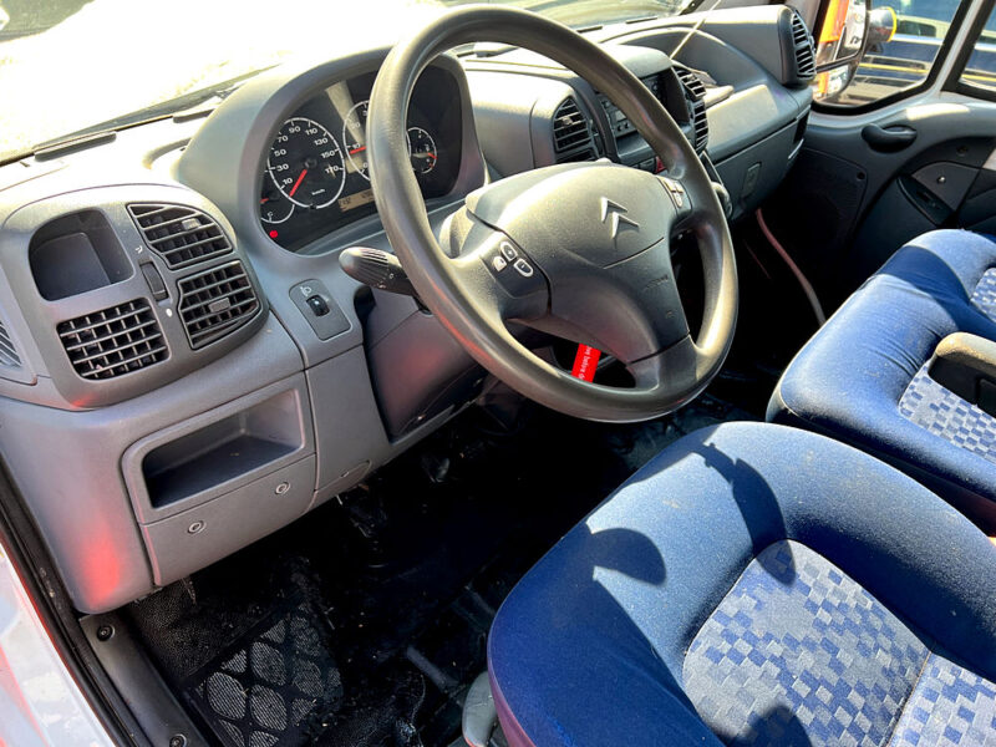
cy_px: 374
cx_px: 498
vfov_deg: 53.1
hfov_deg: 67.3
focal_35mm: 26
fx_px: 748
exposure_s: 1/160
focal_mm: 5.7
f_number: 1.5
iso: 40
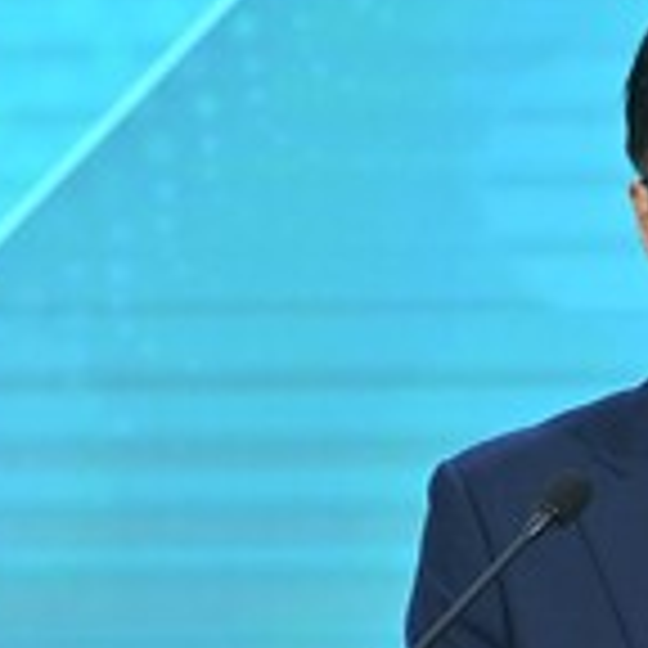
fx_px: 14952
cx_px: 778
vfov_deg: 2.5
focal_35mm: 706
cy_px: 396
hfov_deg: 2.5
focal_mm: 200
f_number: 6.3
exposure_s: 1/200
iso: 2000
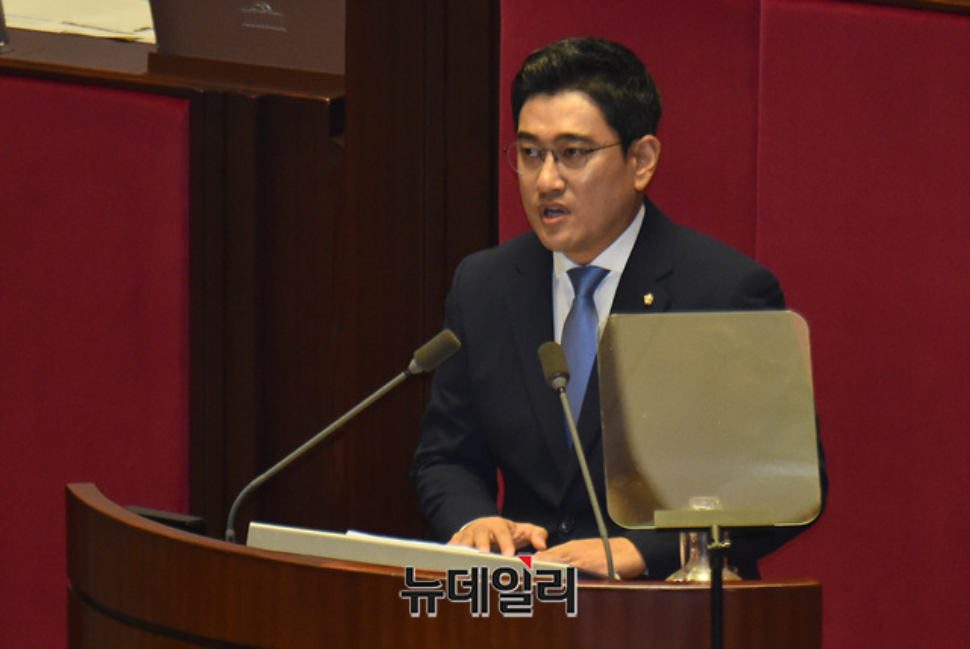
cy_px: 324
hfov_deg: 5.9
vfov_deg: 3.9
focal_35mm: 350
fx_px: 9439
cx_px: 485
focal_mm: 350
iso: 5000
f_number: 5.6
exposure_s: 1/250
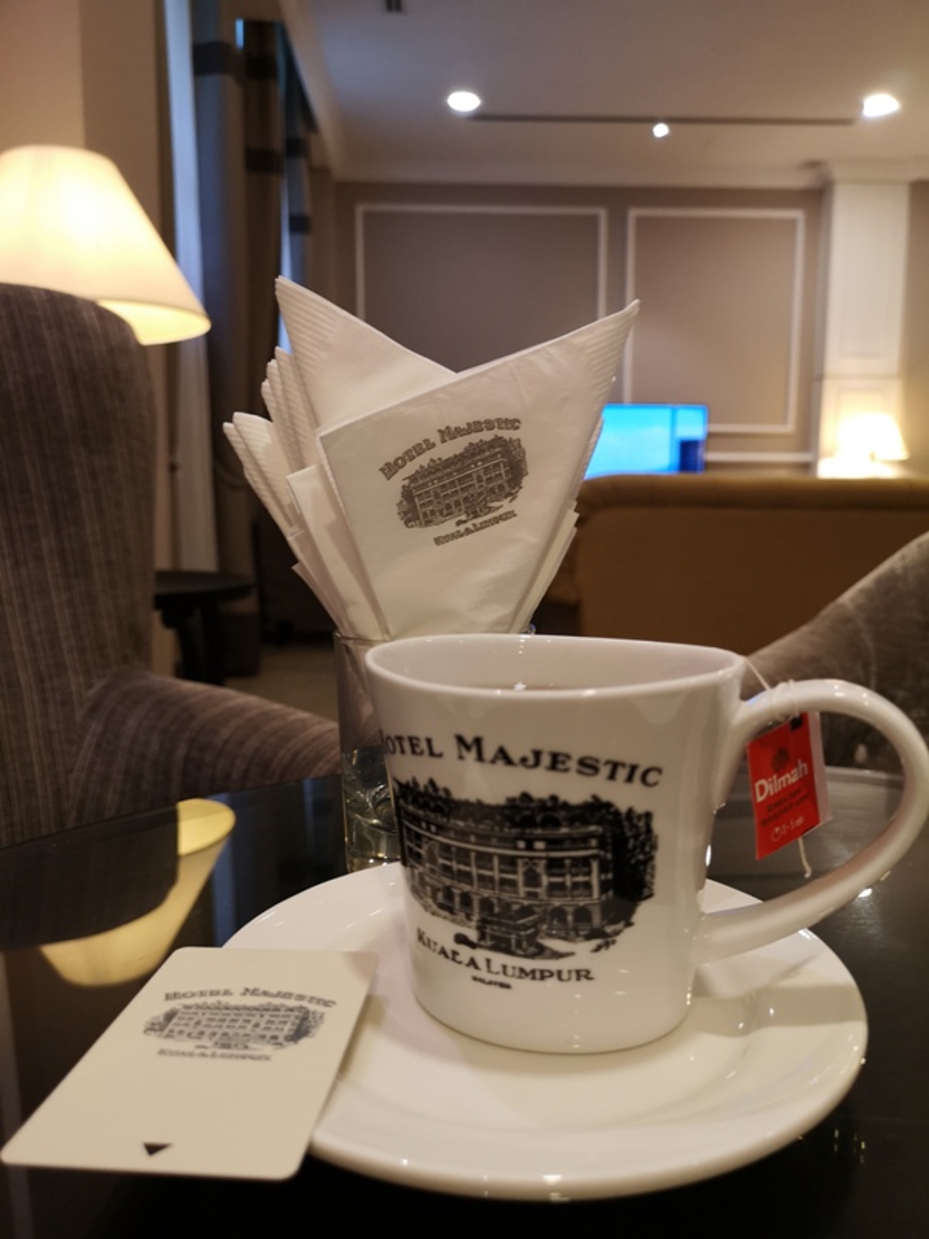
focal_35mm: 27
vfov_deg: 65.3
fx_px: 966
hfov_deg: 51.4
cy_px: 620
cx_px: 464
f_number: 1.8
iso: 160
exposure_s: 1/33.3
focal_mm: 3.95
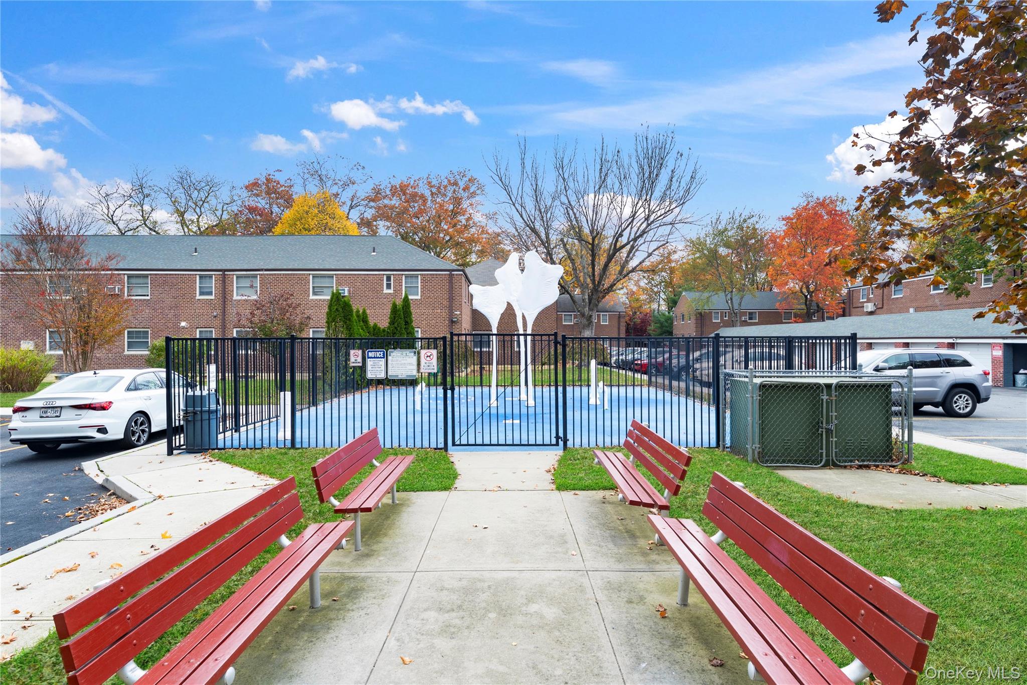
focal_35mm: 18
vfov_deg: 65.9
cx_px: 514
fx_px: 528
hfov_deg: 88.4
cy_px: 342
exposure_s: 1/4
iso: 100
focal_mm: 18.5
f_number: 11
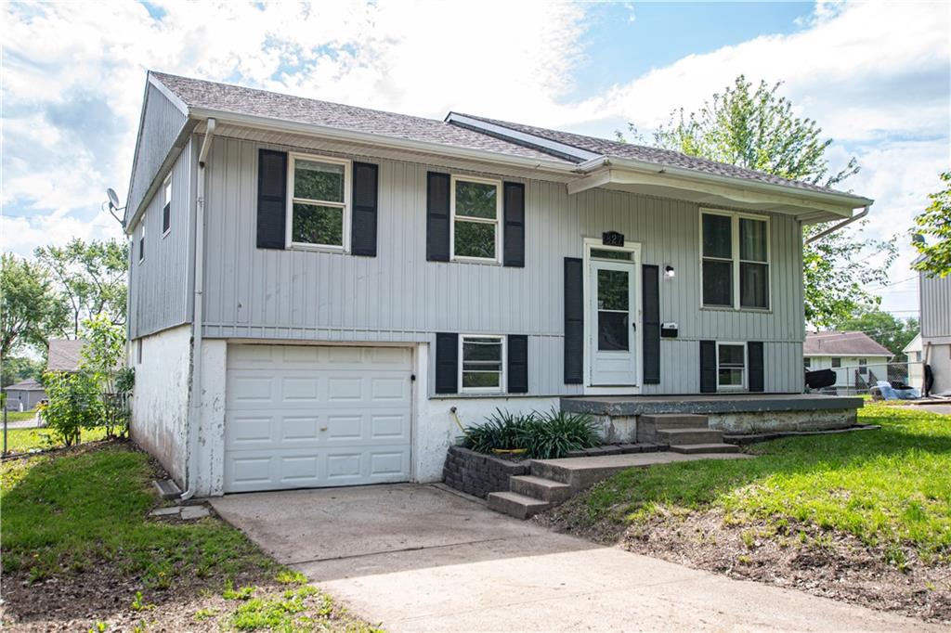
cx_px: 476
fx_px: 792
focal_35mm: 30
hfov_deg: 61.9
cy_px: 316
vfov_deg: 43.6
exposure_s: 1/400
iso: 100
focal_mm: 20
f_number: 3.5
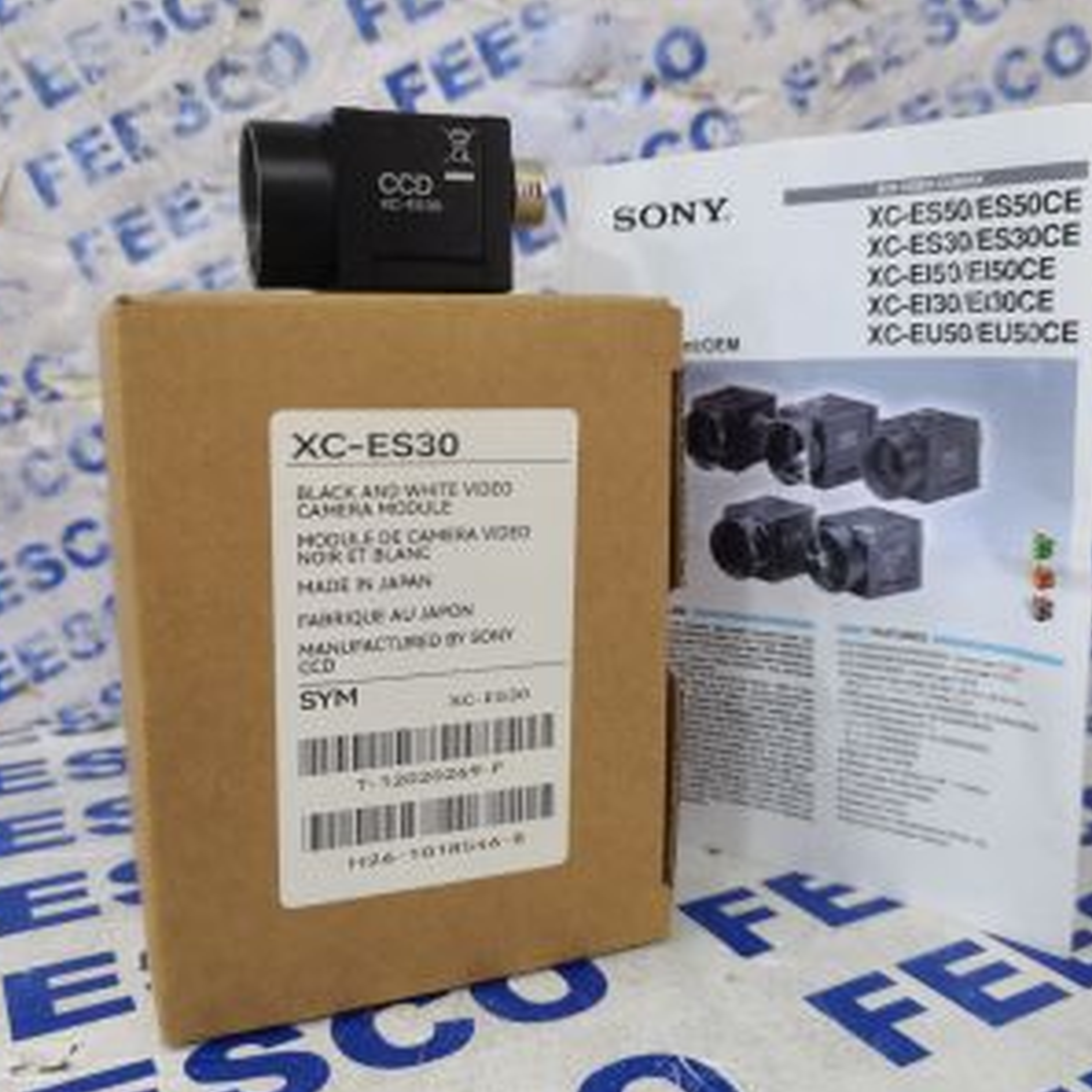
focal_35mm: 31
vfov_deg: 52.5
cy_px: 548
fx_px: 1106
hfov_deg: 52.5
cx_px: 563
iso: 500
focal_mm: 5.58
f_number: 1.8
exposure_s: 1/33.3
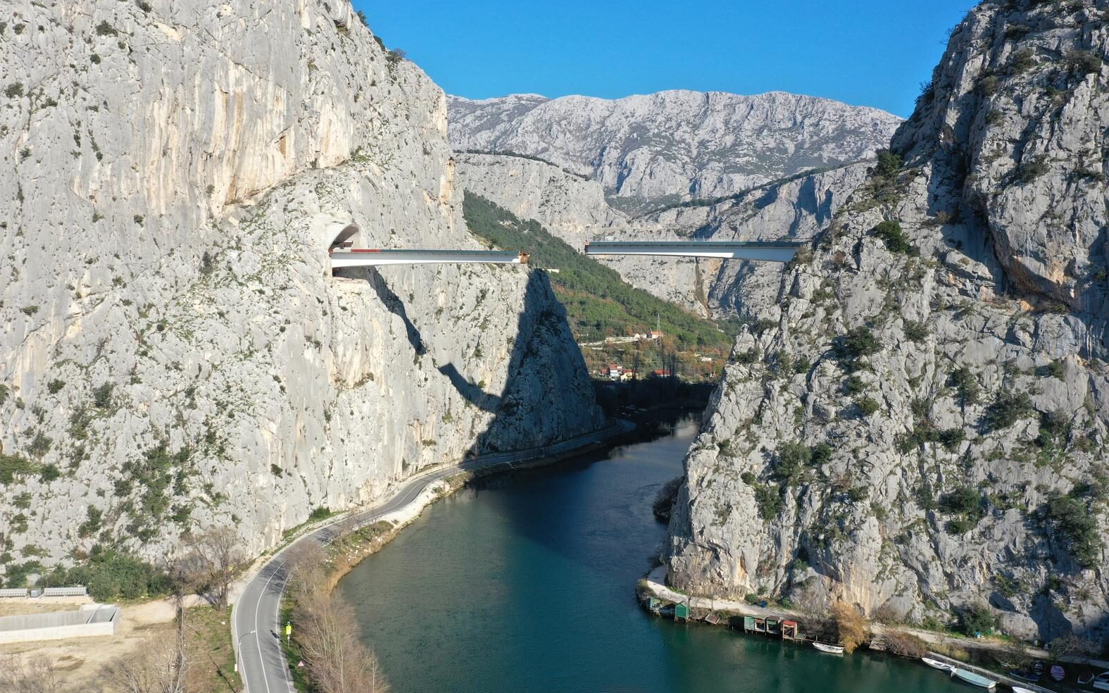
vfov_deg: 43.1
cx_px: 558
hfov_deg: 64.6
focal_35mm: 29
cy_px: 326
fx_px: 876
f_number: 5.6
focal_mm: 10.26
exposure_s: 1/400
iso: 100
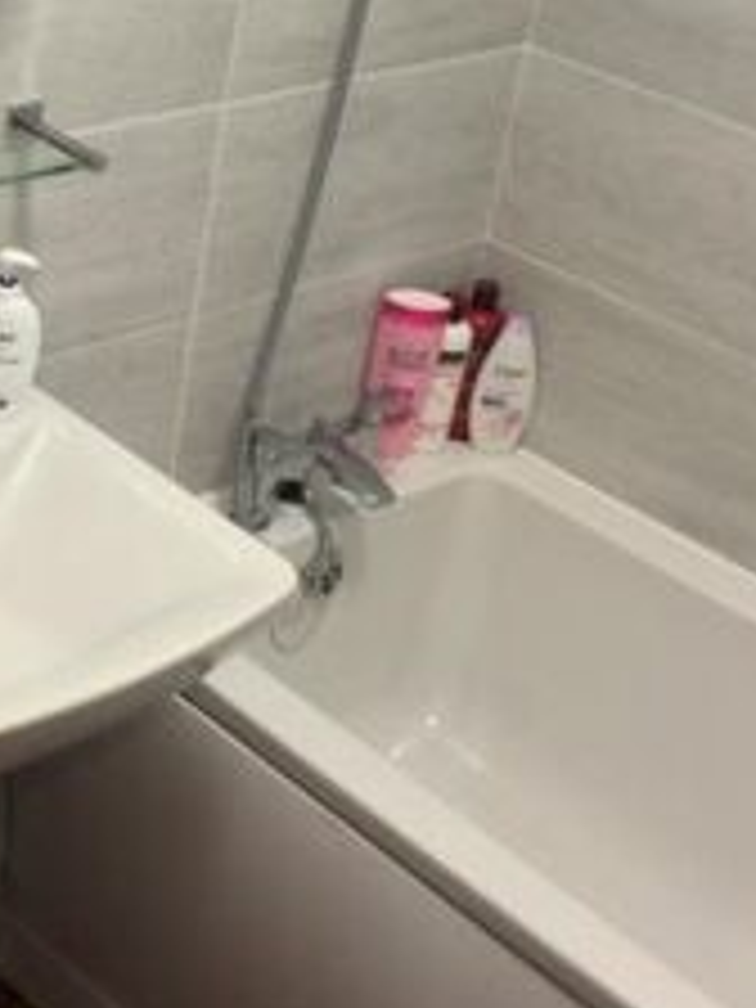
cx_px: 40
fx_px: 1980
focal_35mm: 68
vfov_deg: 28.4
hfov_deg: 21.0
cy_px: 340
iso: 100
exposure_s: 1/33
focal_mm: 4.15
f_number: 2.2
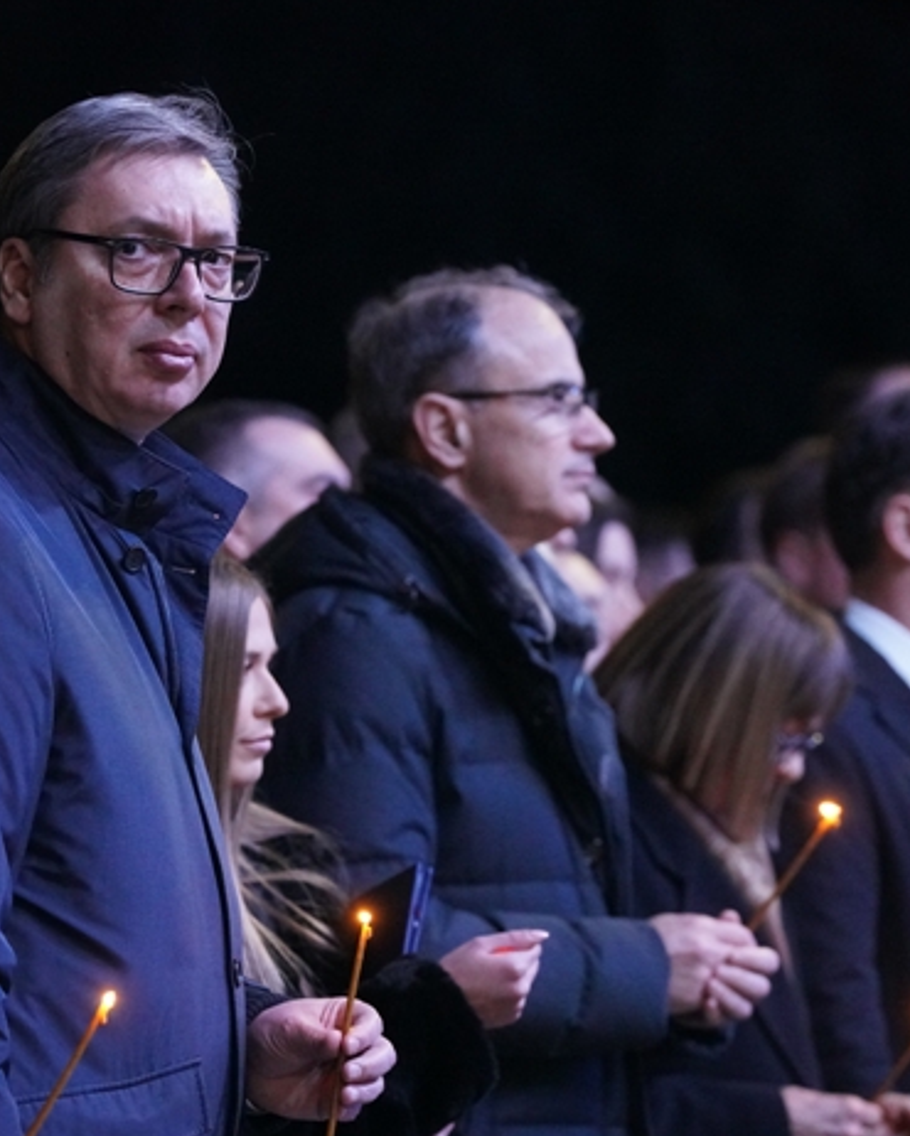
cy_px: 609
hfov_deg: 5.2
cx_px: 170
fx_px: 10059
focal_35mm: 299
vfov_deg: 6.5
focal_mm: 184
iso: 8000
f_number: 4.5
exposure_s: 1/200
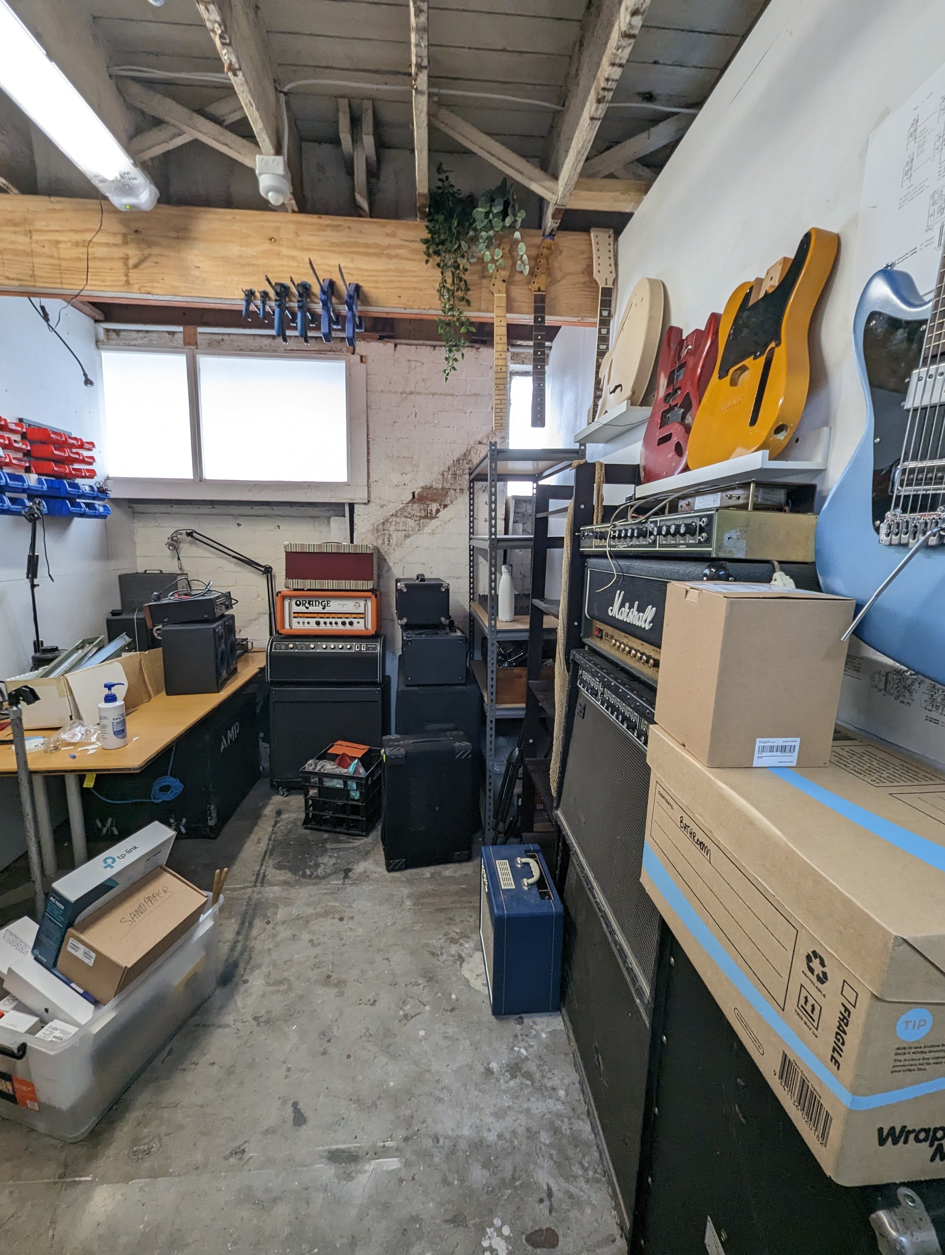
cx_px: 472
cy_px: 628
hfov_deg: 90.1
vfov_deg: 106.1
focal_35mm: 13
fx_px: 472
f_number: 2.2
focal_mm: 1.95
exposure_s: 1/52.2
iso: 146
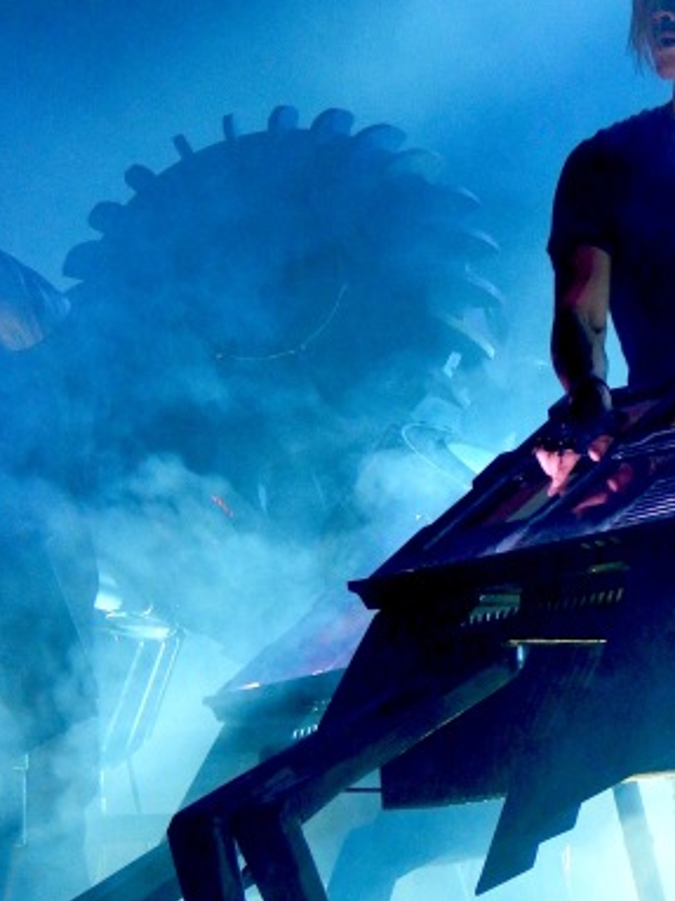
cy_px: 492
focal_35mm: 276
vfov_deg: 7.2
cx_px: 341
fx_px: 7180
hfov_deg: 5.4
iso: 450
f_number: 4.8
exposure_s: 1/15
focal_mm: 23.4
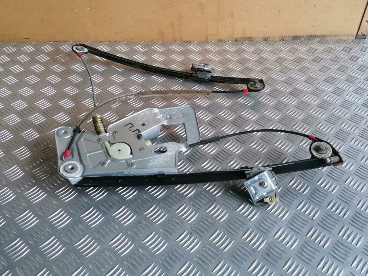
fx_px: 361
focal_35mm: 34
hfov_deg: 54.0
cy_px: 118
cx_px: 189
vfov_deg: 41.7
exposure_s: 1/50
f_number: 1.8
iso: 200
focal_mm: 4.75
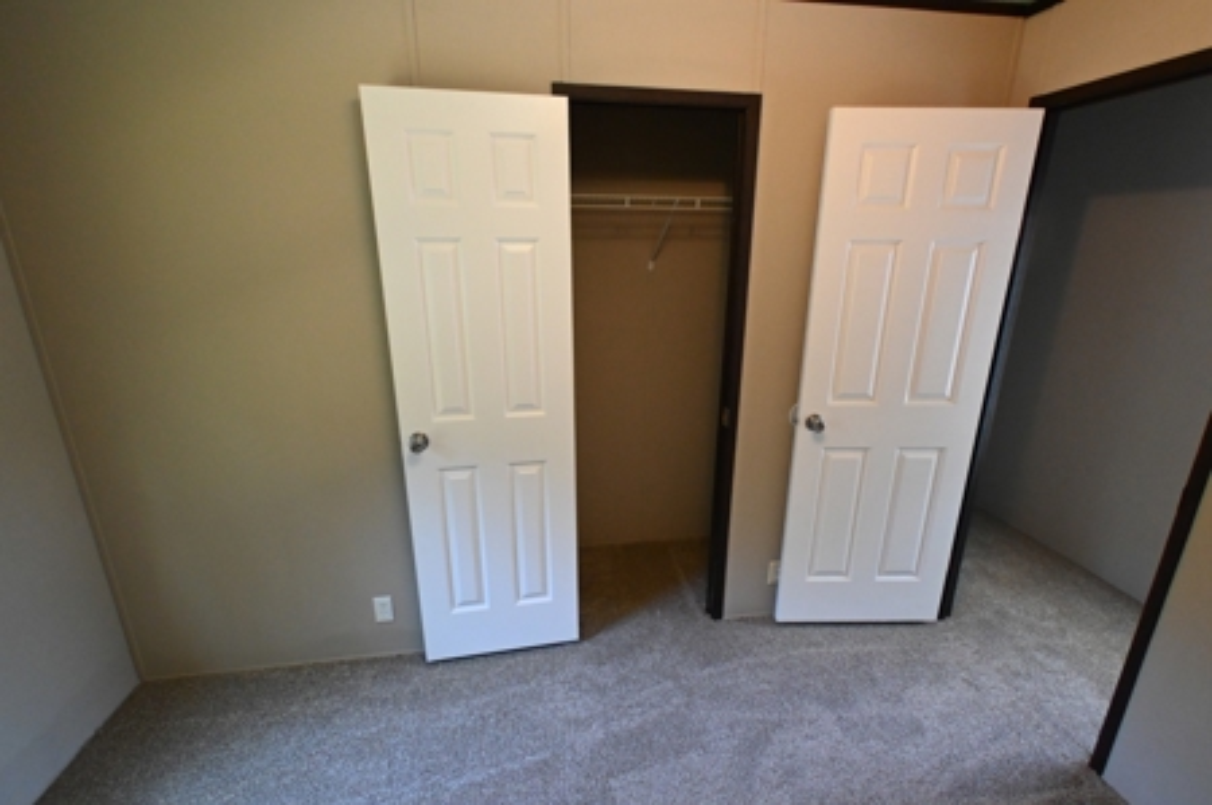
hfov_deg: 100.5
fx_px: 504
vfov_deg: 77.2
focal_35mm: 15
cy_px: 402
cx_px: 606
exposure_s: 1/125
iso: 2200
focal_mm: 10
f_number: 4.5
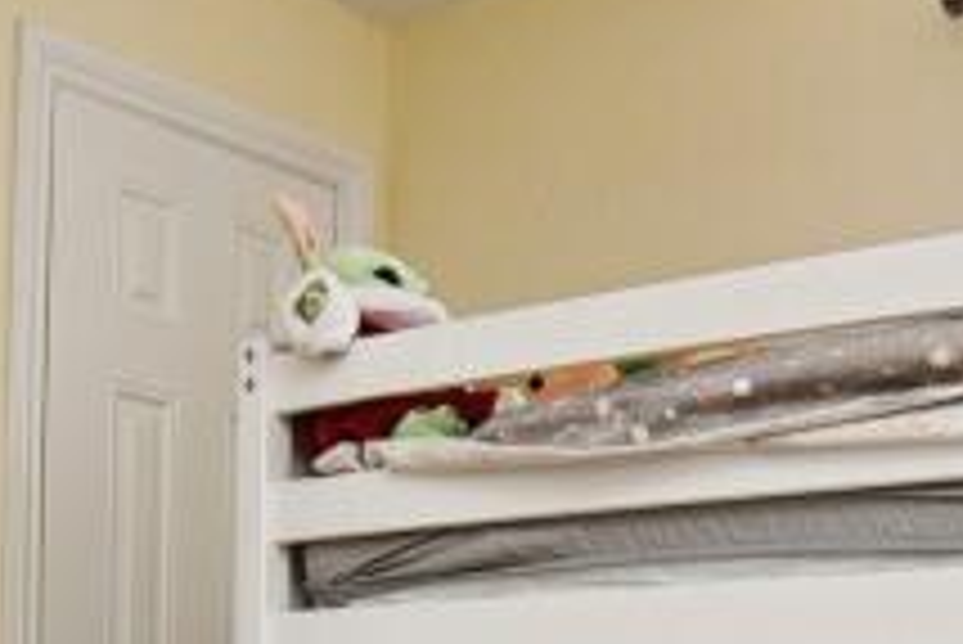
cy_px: 786
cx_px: 626
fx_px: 1793
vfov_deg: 19.1
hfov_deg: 29.9
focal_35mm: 67
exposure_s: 1/13
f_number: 8
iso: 100
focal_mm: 14
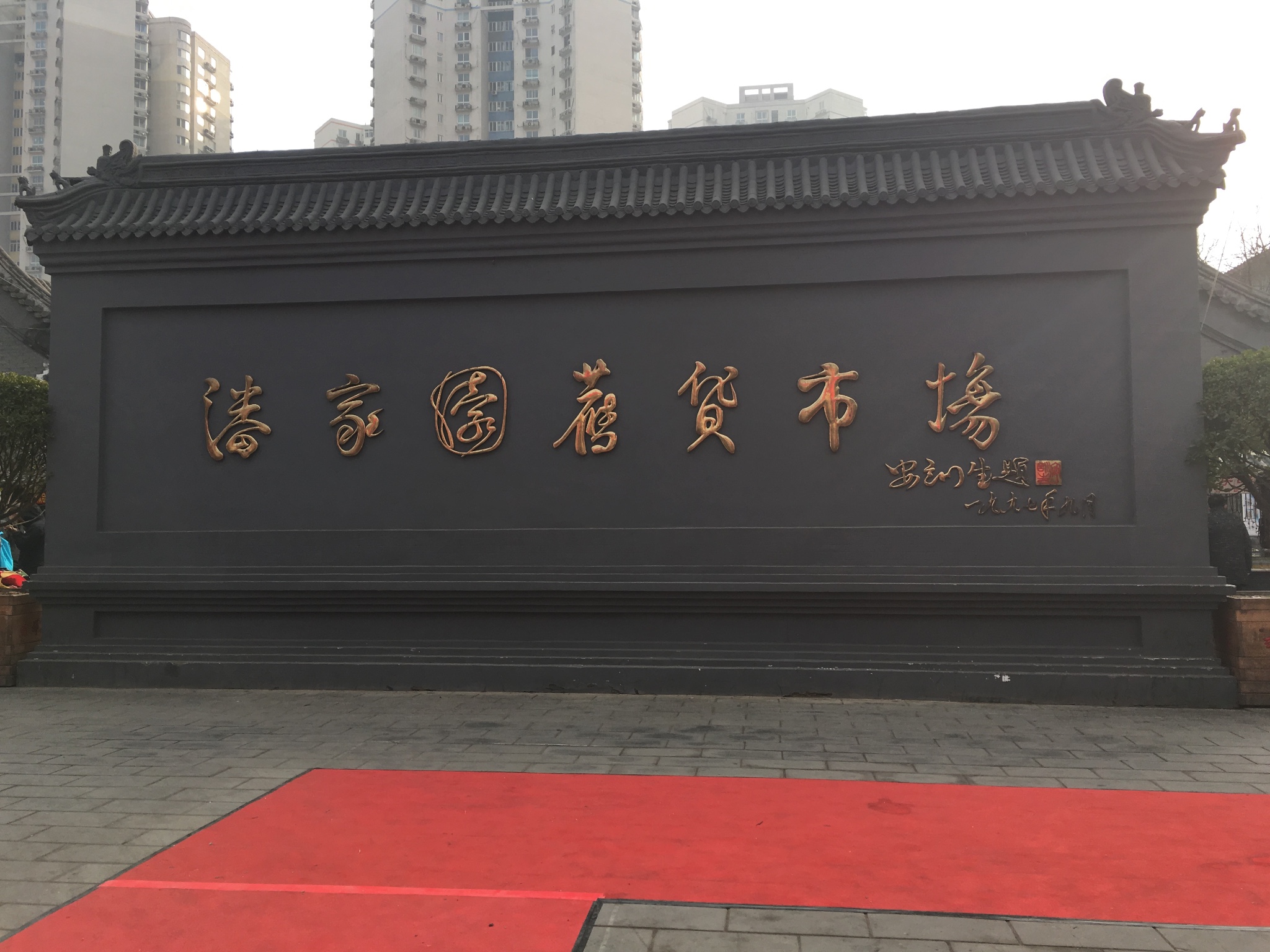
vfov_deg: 48.2
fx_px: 1064
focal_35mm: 29
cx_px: 635
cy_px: 476
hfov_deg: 61.7
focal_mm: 4.15
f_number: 2.2
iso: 25
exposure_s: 1/409
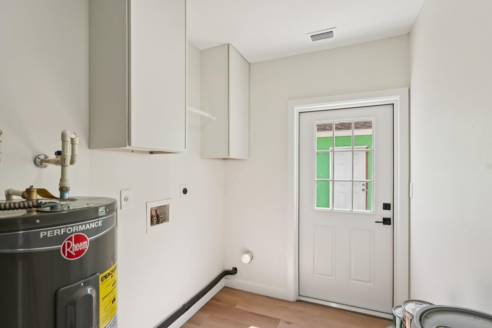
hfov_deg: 93.2
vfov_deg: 70.4
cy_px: 166
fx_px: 232
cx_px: 254
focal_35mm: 17
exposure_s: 1/125
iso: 400
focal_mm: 16
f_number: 8
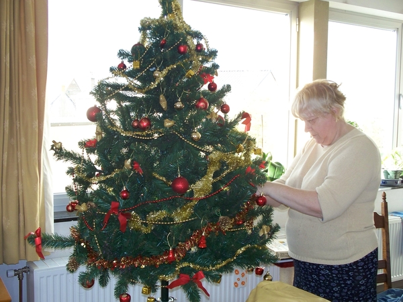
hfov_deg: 40.4
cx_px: 202
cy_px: 151
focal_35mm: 47
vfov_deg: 30.9
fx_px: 547
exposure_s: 1/50
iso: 200
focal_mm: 9.86
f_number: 2.9
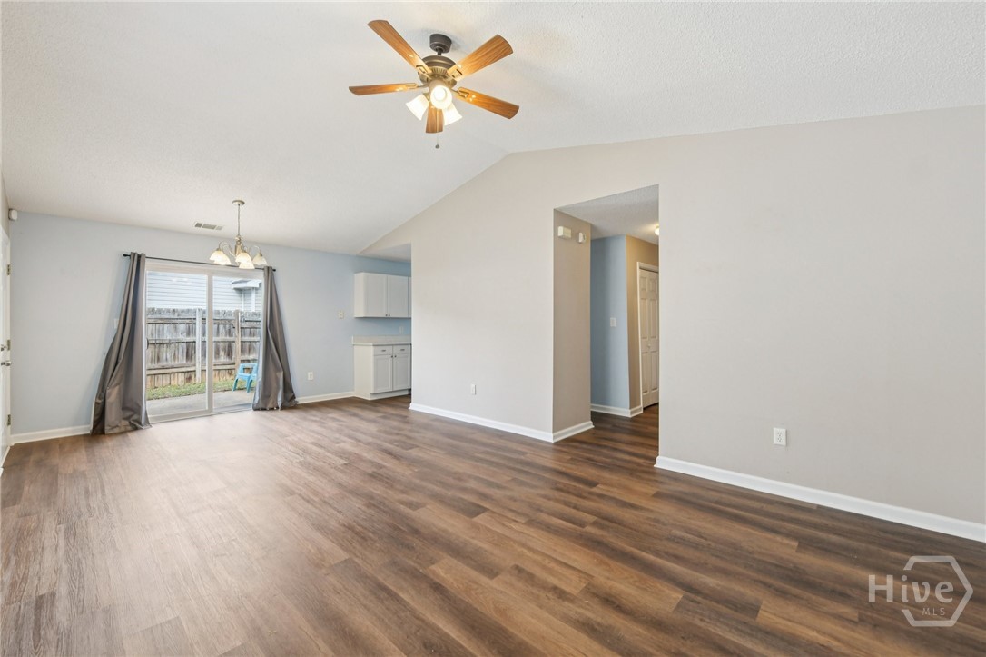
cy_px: 328
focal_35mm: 14
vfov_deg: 81.2
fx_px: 383
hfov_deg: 104.3
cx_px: 493
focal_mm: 14
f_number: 8
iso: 400
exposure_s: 1/25
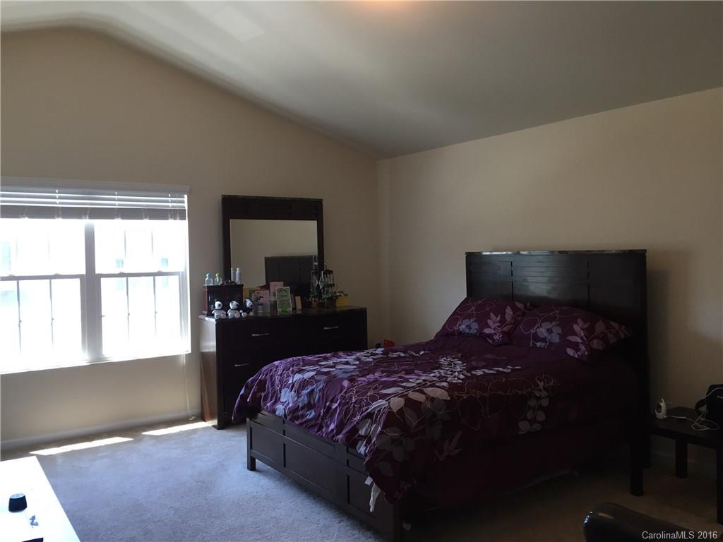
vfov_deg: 48.2
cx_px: 362
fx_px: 606
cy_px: 271
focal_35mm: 29
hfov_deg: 61.7
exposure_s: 1/30
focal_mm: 4.15
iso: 40
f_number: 2.2
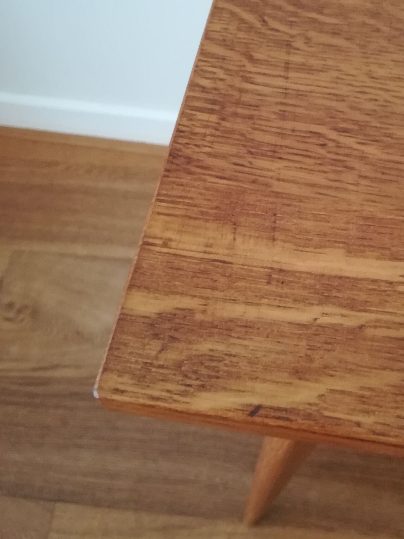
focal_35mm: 37
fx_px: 576
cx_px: 285
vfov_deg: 49.5
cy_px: 193
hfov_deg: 38.0
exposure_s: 1/20
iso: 640
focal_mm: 3.83
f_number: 2.2
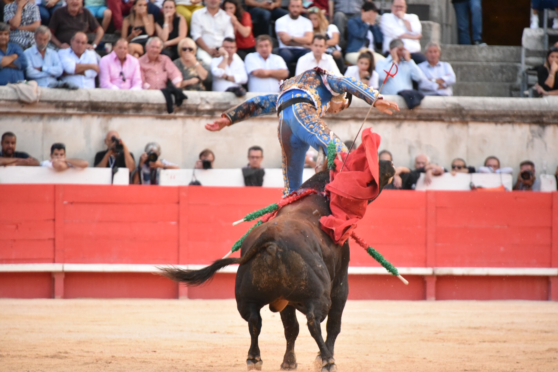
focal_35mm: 250
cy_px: 186
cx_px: 279
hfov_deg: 8.2
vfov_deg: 5.5
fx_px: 3875
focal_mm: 250
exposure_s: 1/640
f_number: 5.6
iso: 8000
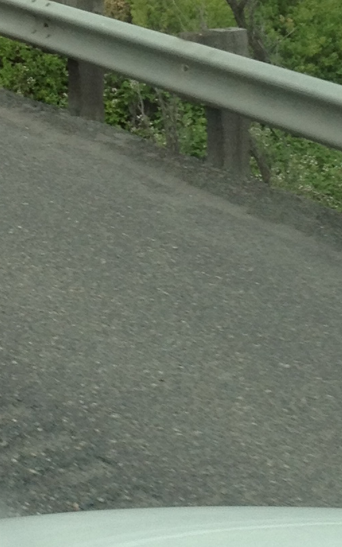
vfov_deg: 13.7
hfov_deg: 8.8
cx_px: 149
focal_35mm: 149
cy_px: -65
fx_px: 2222
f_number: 2.4
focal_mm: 4.28
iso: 64
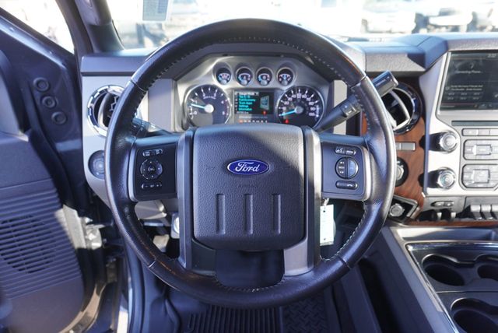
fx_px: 332
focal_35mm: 24
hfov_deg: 73.7
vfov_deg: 53.2
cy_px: 166
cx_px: 249
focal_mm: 16
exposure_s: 1/60
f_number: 4
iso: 250
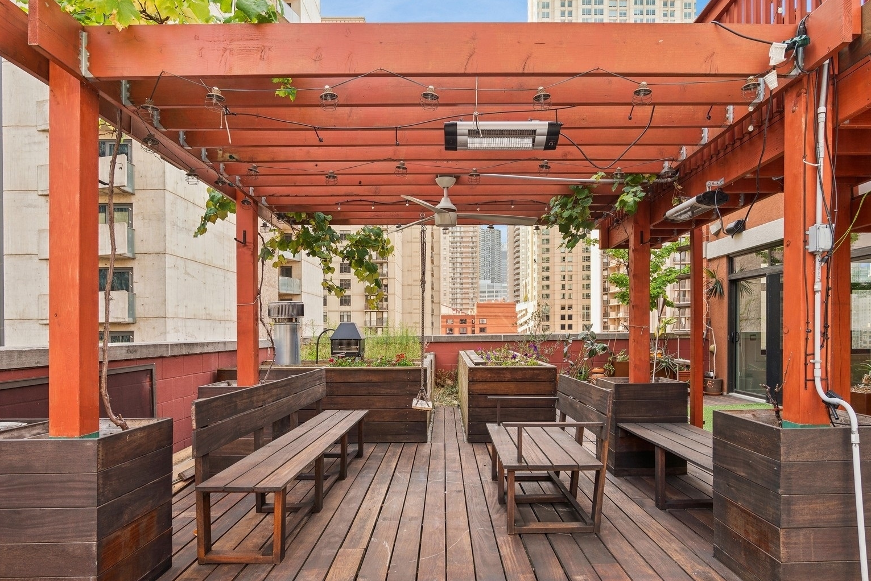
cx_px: 436
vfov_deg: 55.1
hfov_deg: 76.1
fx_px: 556
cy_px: 302
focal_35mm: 23
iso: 200
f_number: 8
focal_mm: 22
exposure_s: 1/50
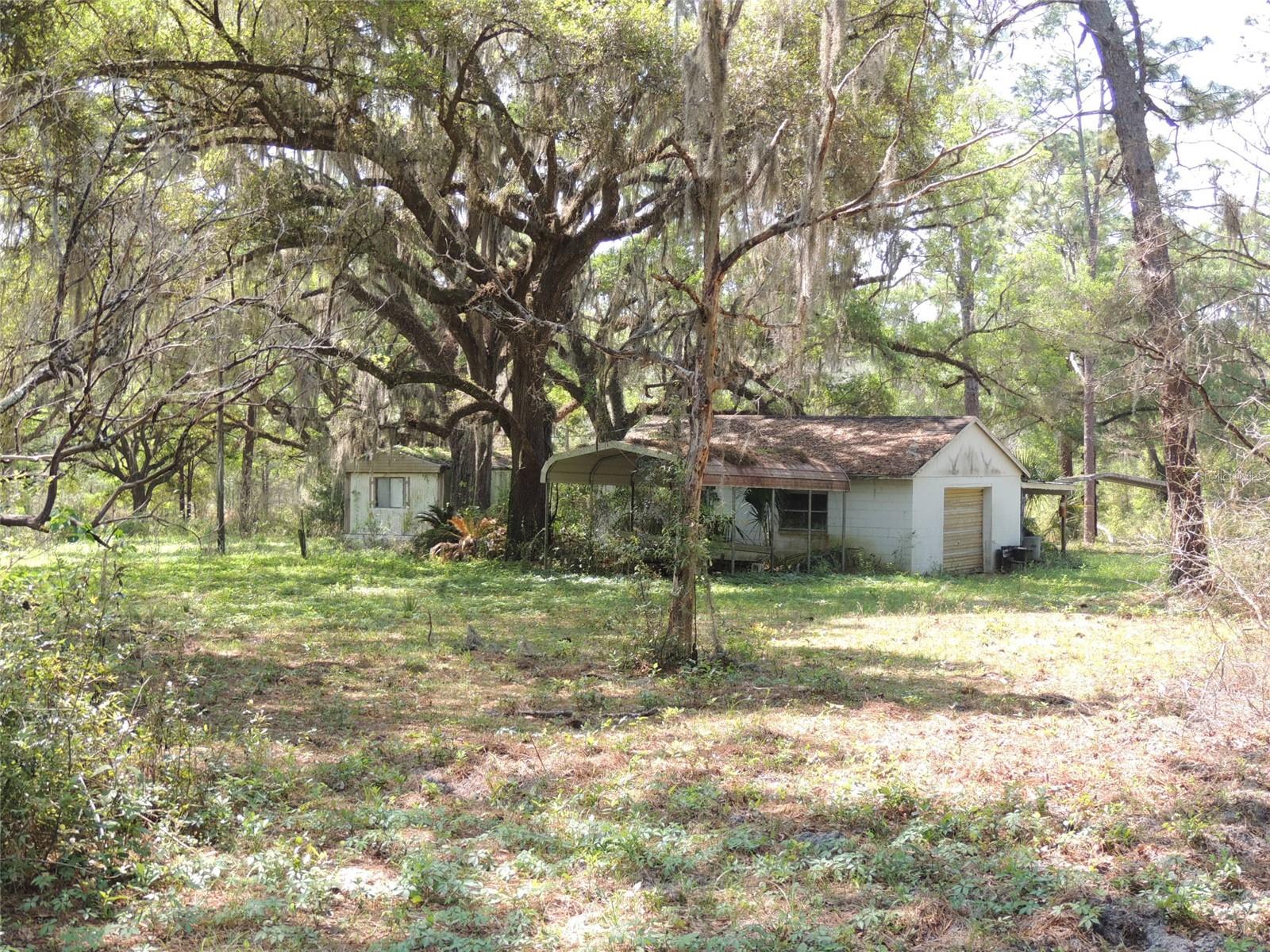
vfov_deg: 29.1
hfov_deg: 38.2
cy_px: 476
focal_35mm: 50
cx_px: 635
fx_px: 1834
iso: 100
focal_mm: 8.9
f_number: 3.6
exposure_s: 1/125
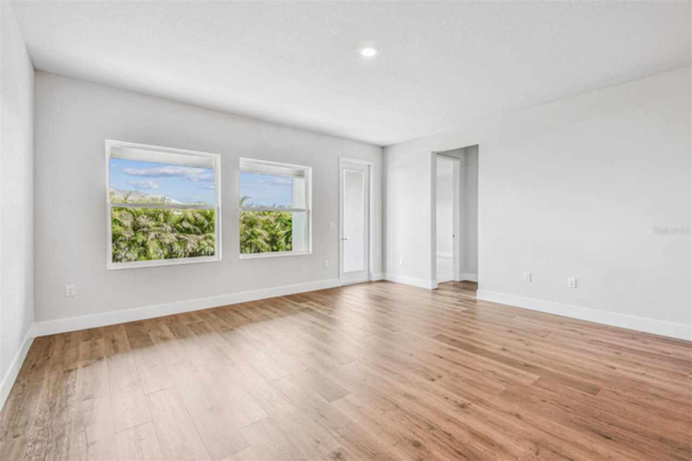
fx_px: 288
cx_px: 346
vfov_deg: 77.3
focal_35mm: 15
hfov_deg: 100.4
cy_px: 230
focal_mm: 10
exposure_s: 1/60
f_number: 7.1
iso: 100
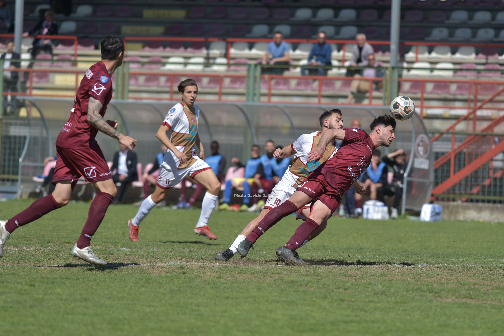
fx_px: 4201
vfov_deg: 4.6
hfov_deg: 6.9
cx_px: 252
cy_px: 168
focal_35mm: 300
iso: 200
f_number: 5.6
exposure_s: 1/2000
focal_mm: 300
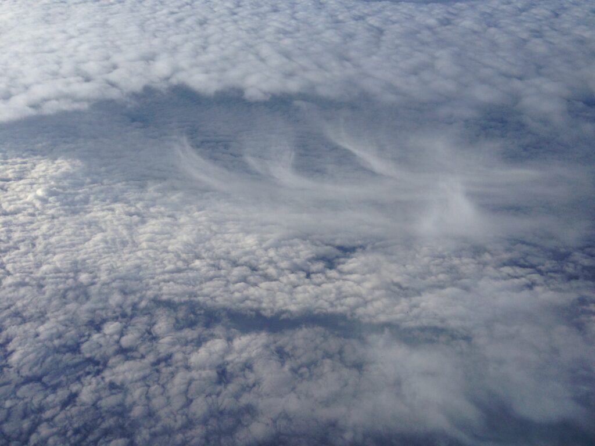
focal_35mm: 33
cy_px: 223
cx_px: 298
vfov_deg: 42.9
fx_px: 567
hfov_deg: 55.4
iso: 50
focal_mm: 4.12
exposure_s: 1/2584
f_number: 2.4
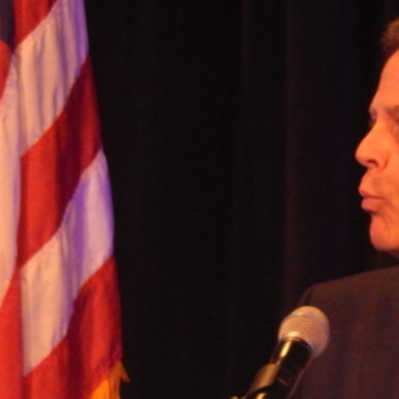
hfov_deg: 1.4
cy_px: 209
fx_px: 16914
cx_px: 240
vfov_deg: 1.4
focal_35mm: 1297
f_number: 5.8
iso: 800
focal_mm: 97.9
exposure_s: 1/20
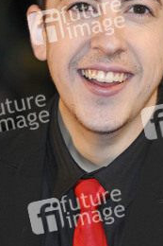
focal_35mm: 335
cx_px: 104
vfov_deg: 6.2
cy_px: 70
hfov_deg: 4.1
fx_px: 2276
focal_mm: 145
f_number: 4.5
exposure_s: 1/60
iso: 500
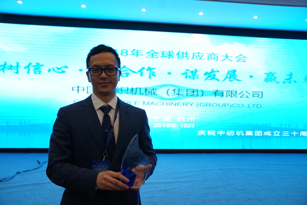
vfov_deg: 45.0
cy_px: 102
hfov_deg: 63.7
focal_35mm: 29
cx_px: 154
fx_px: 247
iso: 800
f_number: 2.8
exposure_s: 1/200
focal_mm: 29
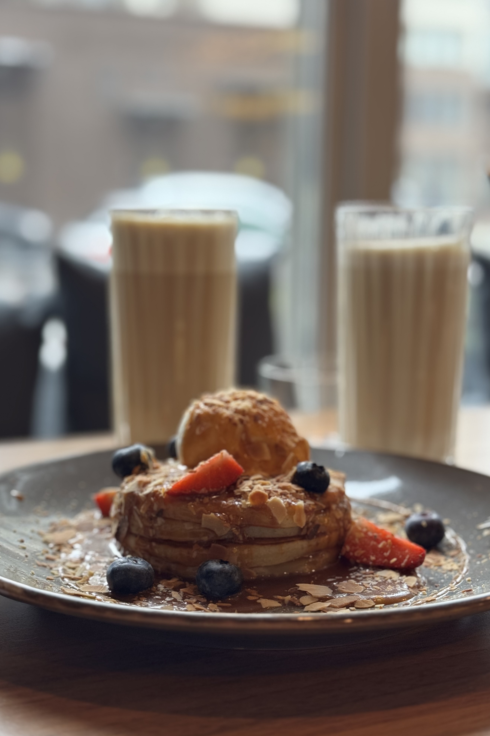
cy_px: 373
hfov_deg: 26.5
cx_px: 219
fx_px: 1041
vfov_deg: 38.9
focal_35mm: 51
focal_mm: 6.76
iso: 100
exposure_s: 1/50
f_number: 1.78
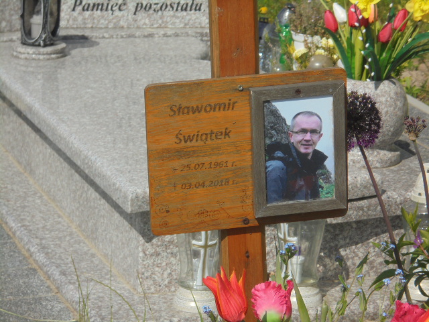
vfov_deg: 9.5
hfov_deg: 12.7
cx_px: 214
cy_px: 161
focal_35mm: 156
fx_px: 1933
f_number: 6.5
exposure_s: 1/500
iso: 100
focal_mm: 27.6
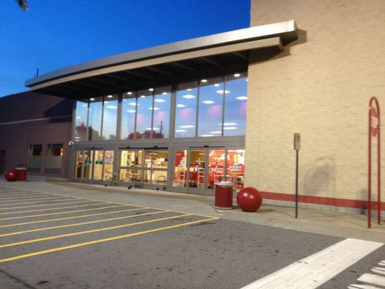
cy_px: 144
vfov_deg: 40.7
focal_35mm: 35
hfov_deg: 52.6
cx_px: 192
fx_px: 389
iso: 160
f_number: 2.4
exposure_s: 1/20
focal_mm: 4.28
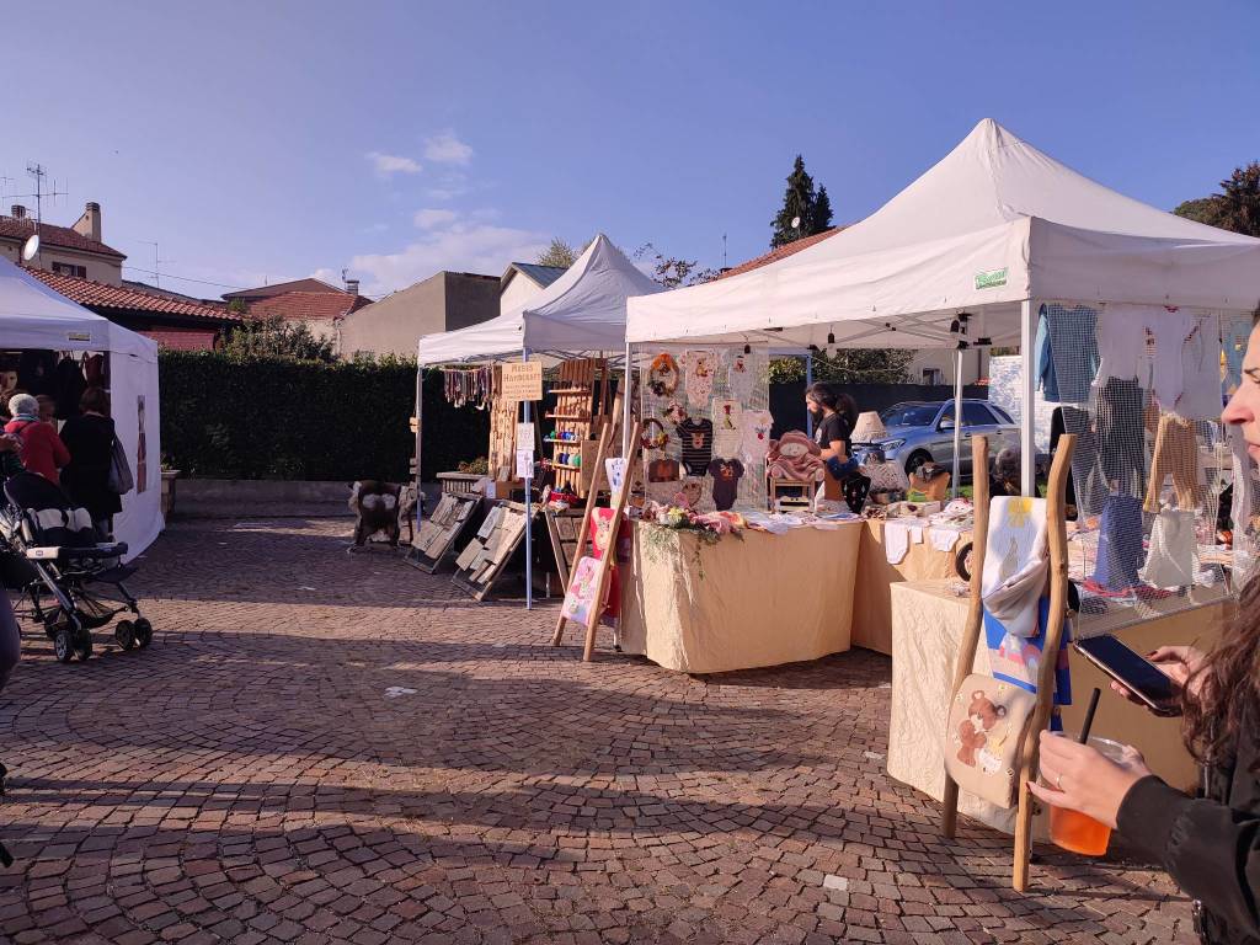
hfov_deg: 69.4
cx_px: 630
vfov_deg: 54.9
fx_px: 910
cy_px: 472
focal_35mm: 25
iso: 50
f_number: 1.9
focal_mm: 6.04
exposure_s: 1/861
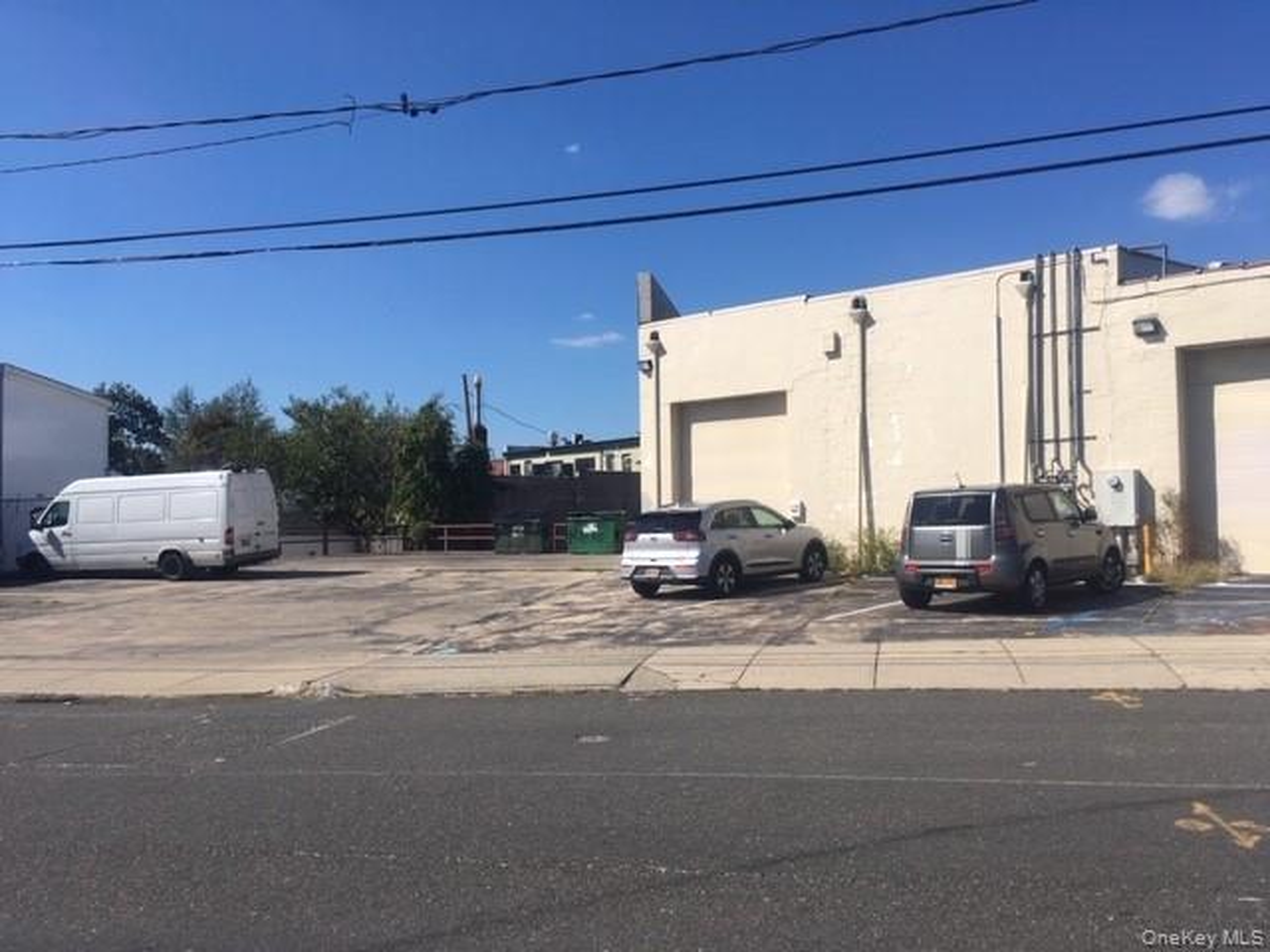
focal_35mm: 29
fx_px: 1064
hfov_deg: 61.7
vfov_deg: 48.2
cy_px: 476
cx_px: 635
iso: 25
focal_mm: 4.15
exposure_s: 1/2564
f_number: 2.2
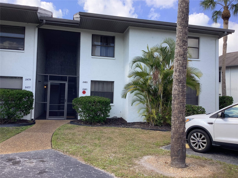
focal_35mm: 31
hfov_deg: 58.4
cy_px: 89
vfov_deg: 45.4
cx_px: 119
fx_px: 213
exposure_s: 1/331
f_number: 2.4
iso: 25
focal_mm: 3.3
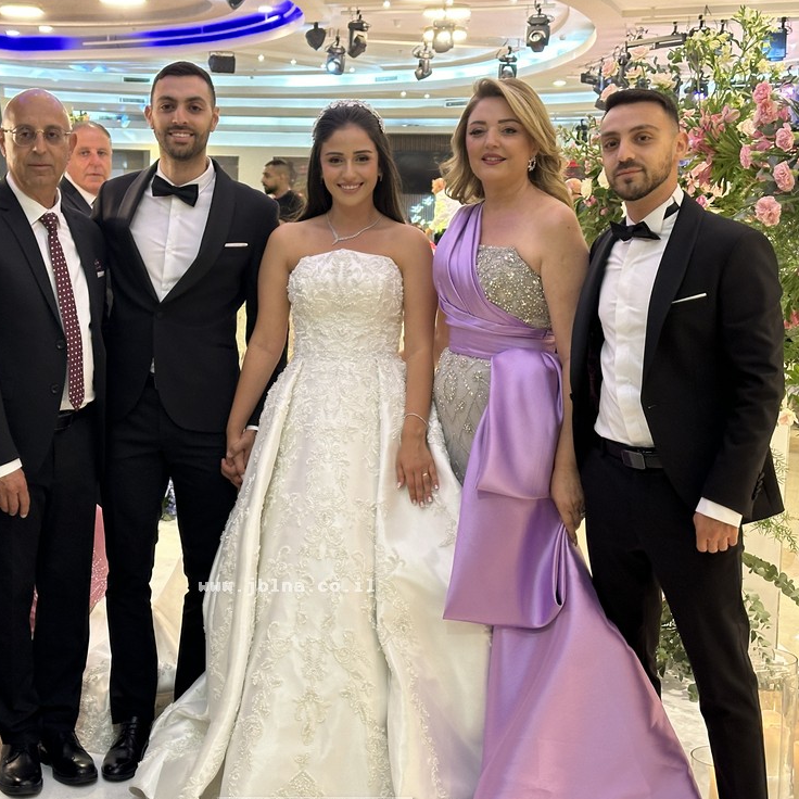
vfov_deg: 29.1
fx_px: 1541
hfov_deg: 29.0
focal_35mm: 59
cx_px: 315
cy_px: 416
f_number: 1.78
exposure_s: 1/33
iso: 200
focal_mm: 6.86
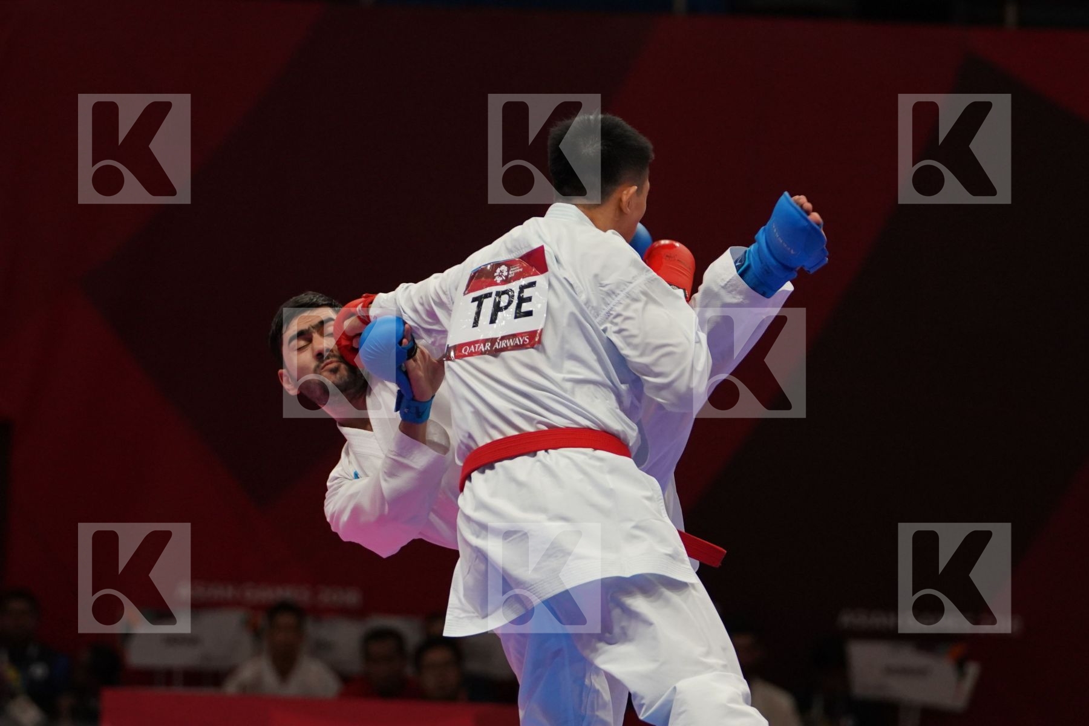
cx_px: 544
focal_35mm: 277
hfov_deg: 7.4
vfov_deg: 5.0
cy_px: 363
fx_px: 8379
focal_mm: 185
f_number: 4
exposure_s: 1/1000
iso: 2000
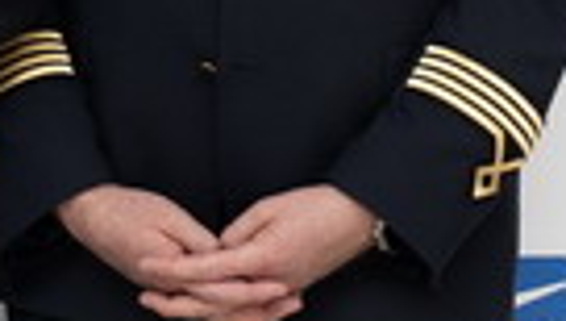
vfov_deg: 3.6
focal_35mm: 335
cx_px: -914
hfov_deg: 6.1
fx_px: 5036
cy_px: -21
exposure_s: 1/250
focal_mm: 57
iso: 800
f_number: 4
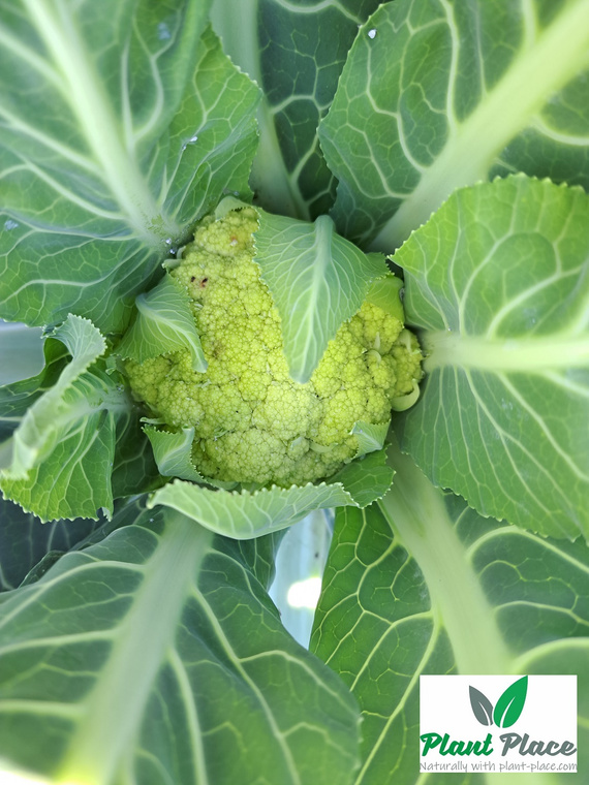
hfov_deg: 56.8
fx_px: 544
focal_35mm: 24
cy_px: 392
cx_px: 294
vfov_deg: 71.6
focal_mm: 5.23
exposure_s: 1/50
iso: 64
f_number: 1.8
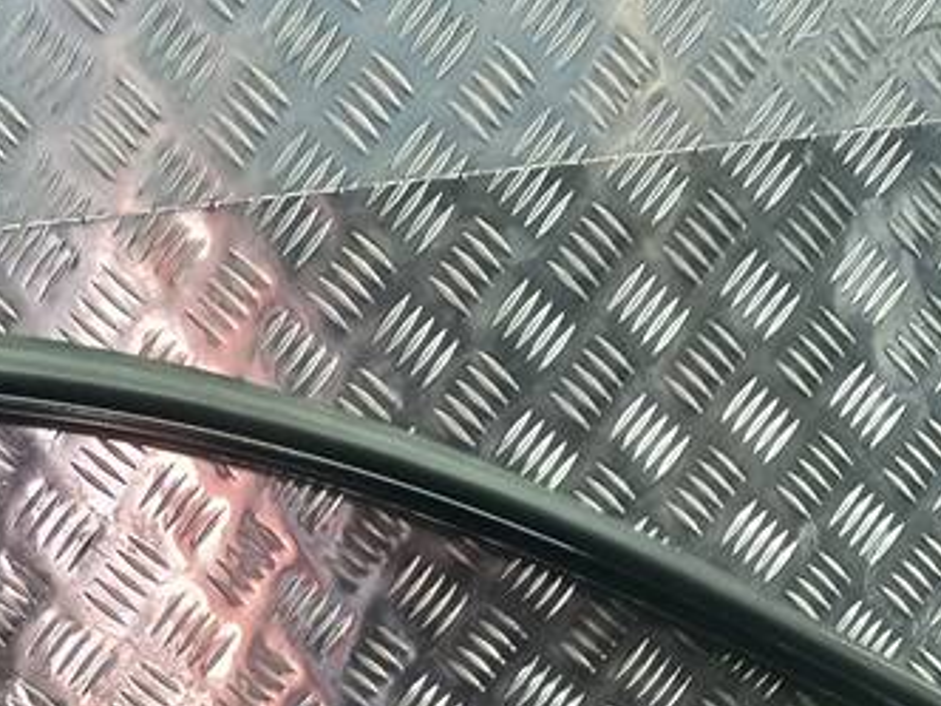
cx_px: 71
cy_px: 1032
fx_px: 2093
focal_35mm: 77
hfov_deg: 24.5
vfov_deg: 17.4
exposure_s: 1/50
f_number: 1.8
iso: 100
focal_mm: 4.6
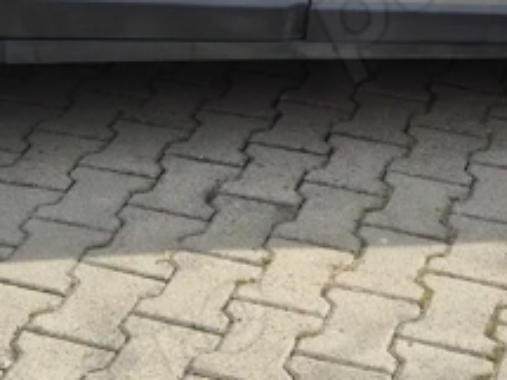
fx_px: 1566
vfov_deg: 13.4
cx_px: 288
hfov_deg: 18.4
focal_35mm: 107
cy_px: -92
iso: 25
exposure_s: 1/908
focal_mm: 5.4
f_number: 1.8
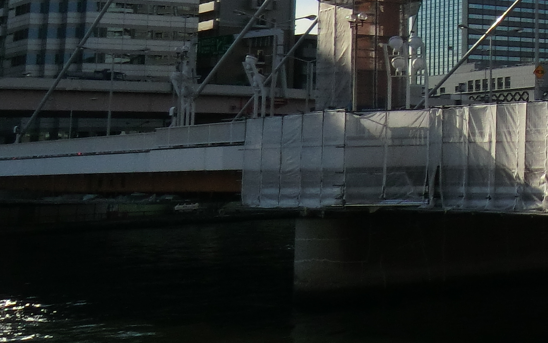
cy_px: -114
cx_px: 796
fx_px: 1240
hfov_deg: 21.4
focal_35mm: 83
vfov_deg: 15.0
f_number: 7.5
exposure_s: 1/320
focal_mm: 4.3
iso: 80
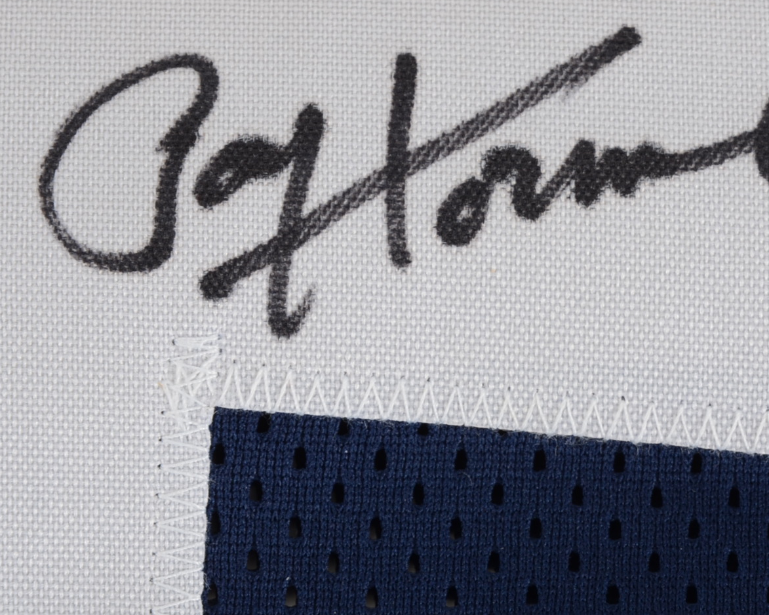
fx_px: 7054
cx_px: 520
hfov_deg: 6.2
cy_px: 253
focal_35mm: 310
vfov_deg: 5.0
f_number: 13
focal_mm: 105
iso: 200
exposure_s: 1/160
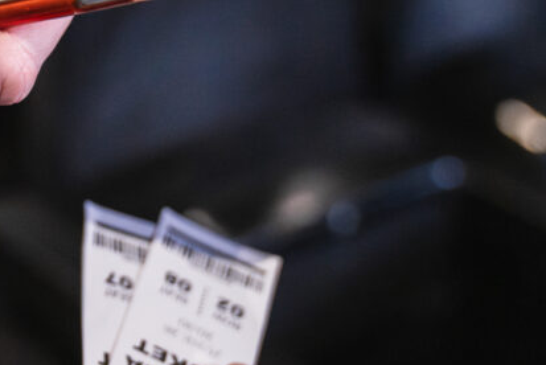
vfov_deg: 16.3
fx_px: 1275
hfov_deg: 23.1
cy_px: 124
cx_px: -13
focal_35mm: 84
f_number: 2.8
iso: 6400
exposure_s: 1/200
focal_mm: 31
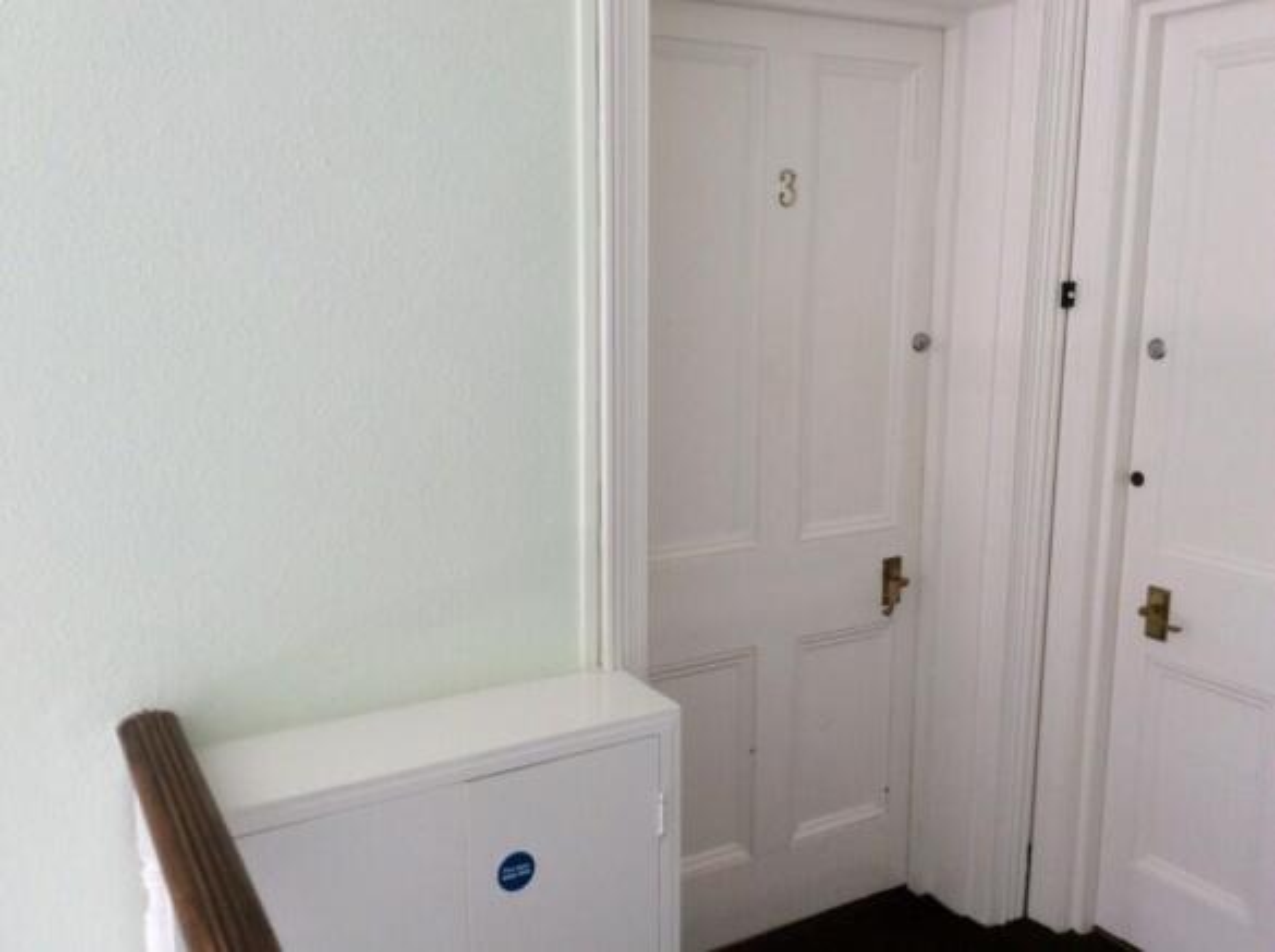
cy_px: 476
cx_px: 638
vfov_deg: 44.1
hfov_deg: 56.9
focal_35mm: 32
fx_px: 1177
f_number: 2.4
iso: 64
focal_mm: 3.3
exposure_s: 1/120
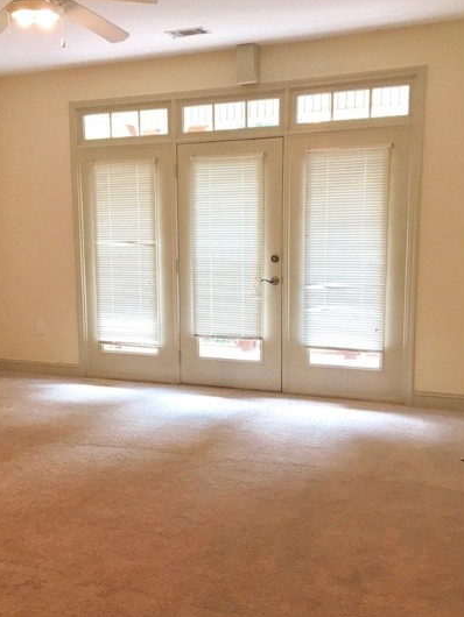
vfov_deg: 44.7
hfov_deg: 34.1
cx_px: 162
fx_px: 750
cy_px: 341
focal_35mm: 42
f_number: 2.2
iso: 40
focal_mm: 4.15
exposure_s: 1/30
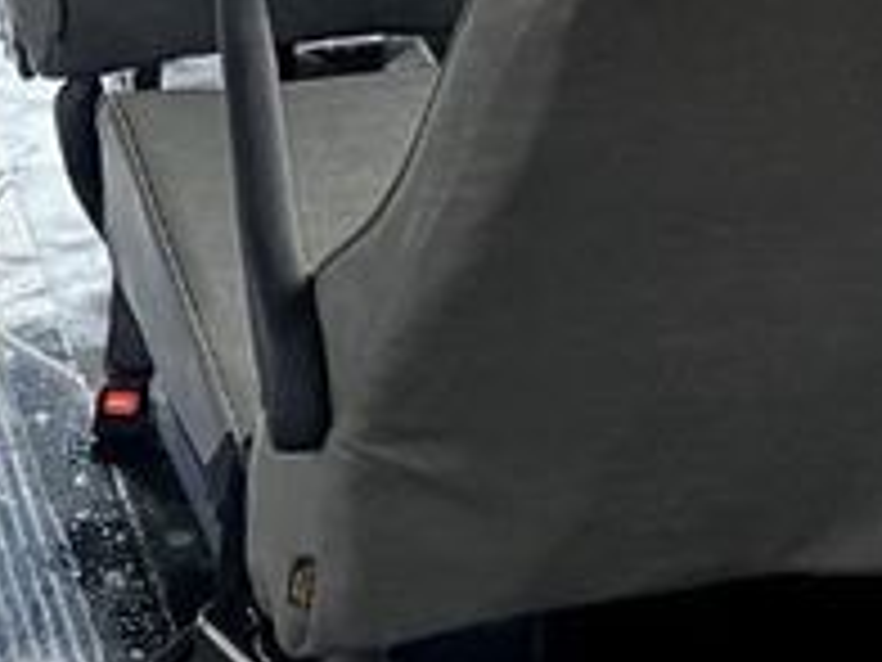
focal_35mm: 136
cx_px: 81
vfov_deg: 10.7
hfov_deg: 14.4
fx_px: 3465
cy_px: -185
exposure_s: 1/60
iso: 200
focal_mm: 4.25
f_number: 1.8
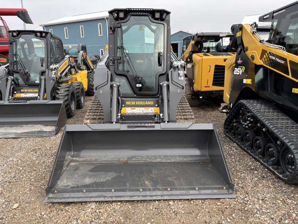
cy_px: 112
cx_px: 149
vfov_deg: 53.1
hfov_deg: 67.3
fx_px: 224
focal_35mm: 26
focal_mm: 5.96
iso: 50
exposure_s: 1/597
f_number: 1.6
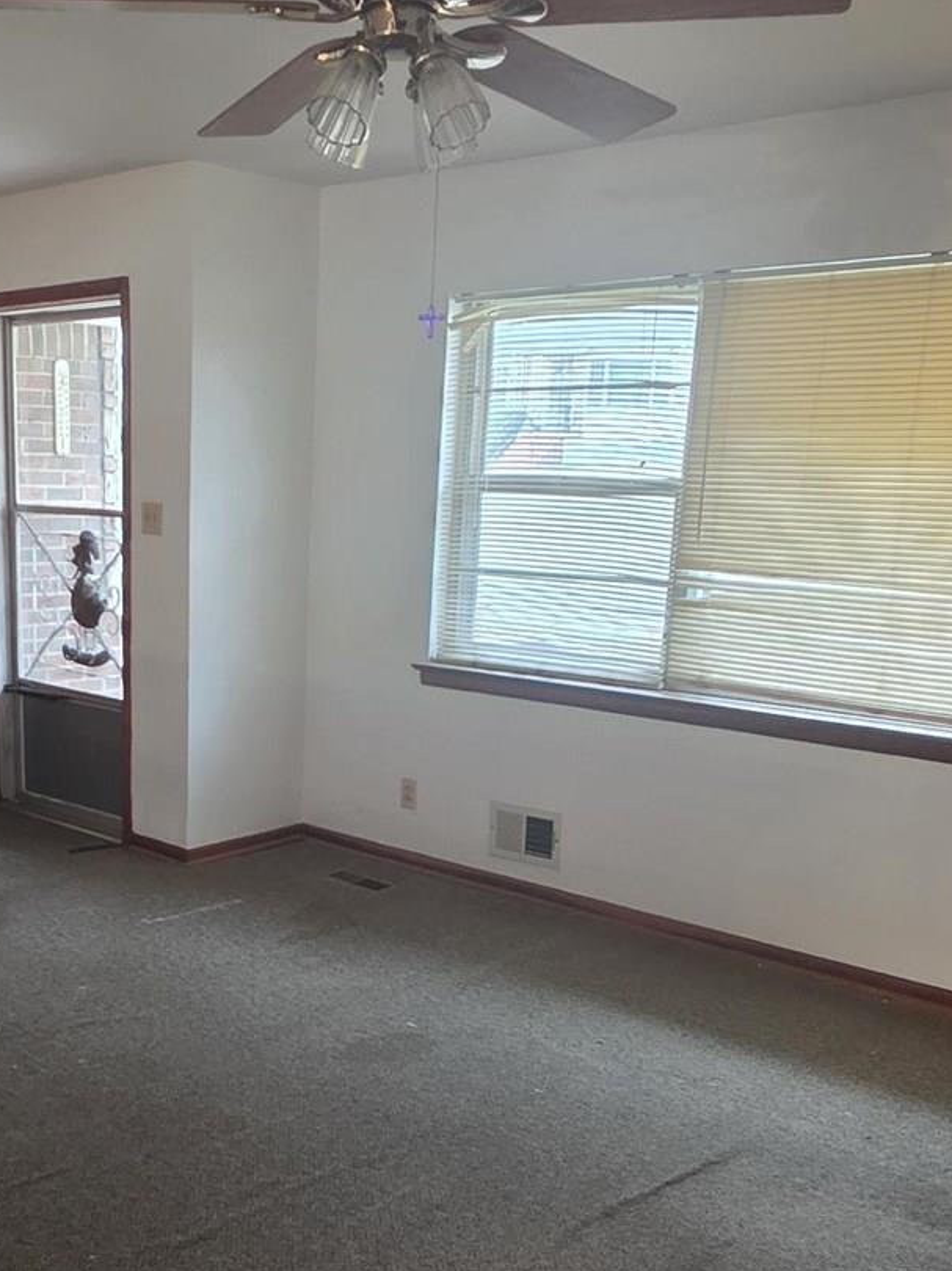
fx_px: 1357
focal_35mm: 37
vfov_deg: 49.3
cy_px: 850
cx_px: 254
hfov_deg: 37.8
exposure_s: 1/60
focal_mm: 2.2
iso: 400
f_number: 1.9
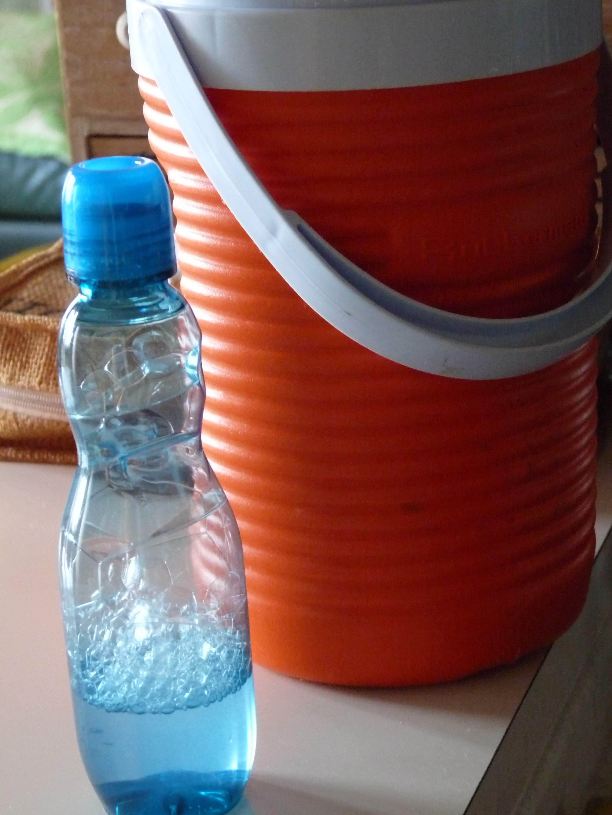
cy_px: 425
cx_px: 306
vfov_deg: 20.4
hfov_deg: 15.4
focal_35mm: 96
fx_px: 2263
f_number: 3.4
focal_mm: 16.1
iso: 800
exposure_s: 1/15
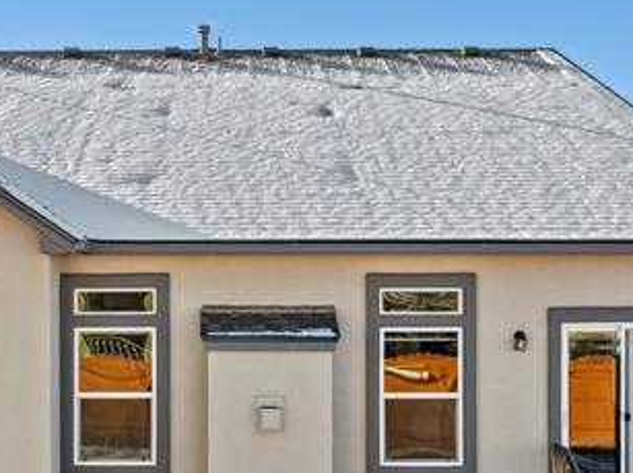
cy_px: 304
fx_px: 913
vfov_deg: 28.9
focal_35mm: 50
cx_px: 186
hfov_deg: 37.6
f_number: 2.8
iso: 140
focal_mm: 12.3
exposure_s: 1/3200
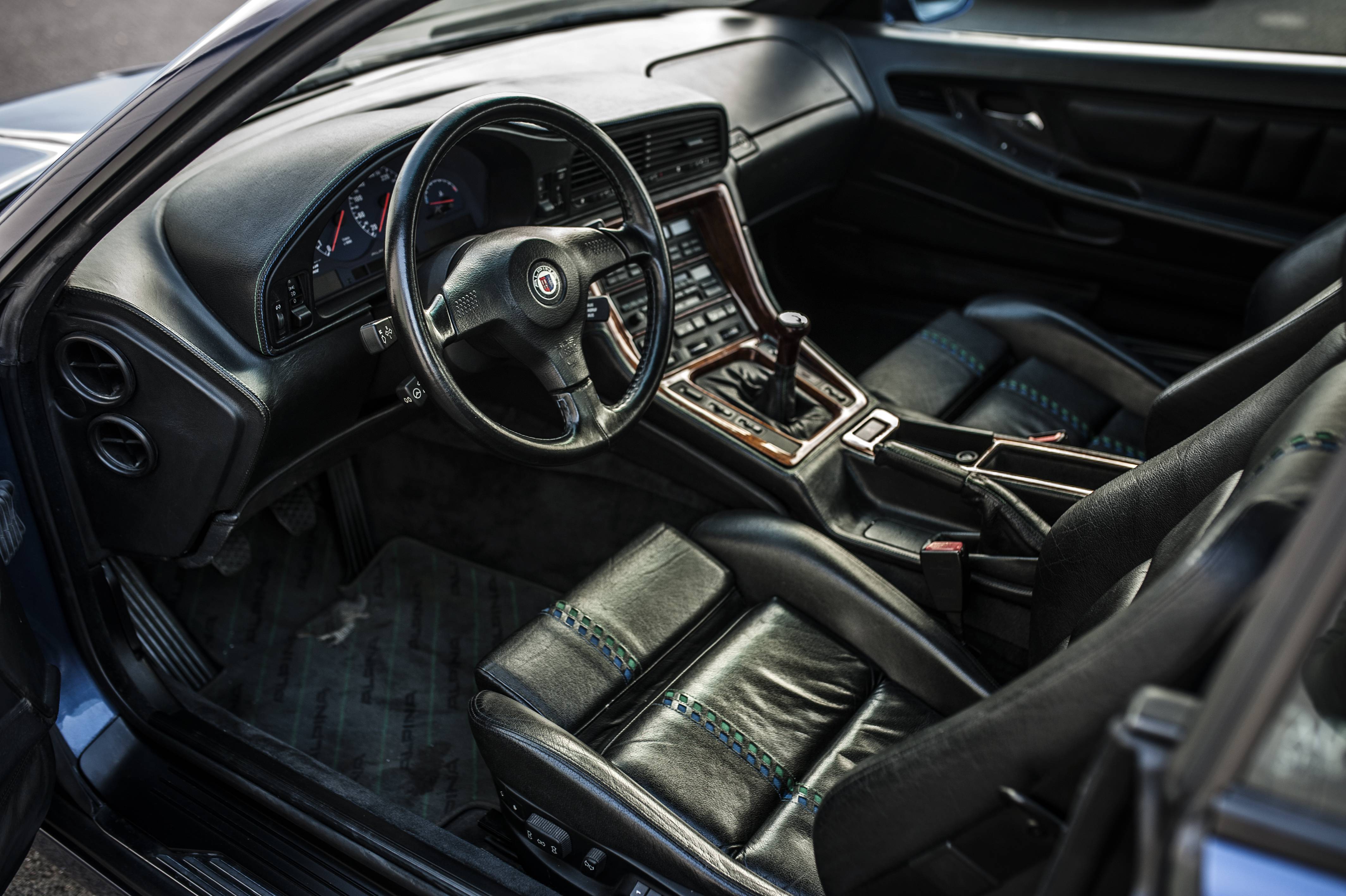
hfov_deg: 54.5
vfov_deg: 37.8
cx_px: 673
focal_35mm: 35
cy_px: 448
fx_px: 1308
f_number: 2.8
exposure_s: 1/100
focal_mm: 35
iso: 250
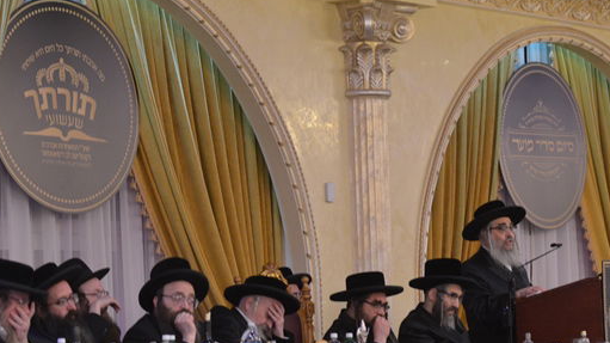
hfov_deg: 14.6
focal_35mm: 147
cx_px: 439
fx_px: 2377
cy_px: 237
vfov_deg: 8.2
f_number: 2.8
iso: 2000
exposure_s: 1/100
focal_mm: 70
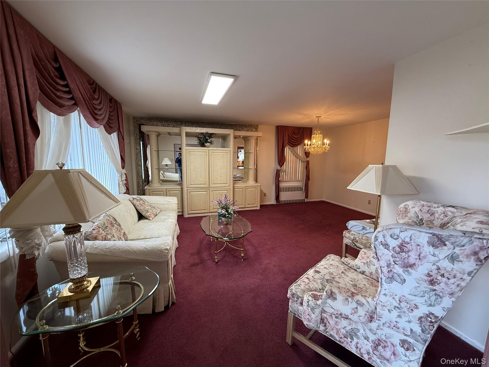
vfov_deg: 85.7
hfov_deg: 102.1
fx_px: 198
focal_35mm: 14
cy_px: 184
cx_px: 244
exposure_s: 1/60
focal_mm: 2.22
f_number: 2.2
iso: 200
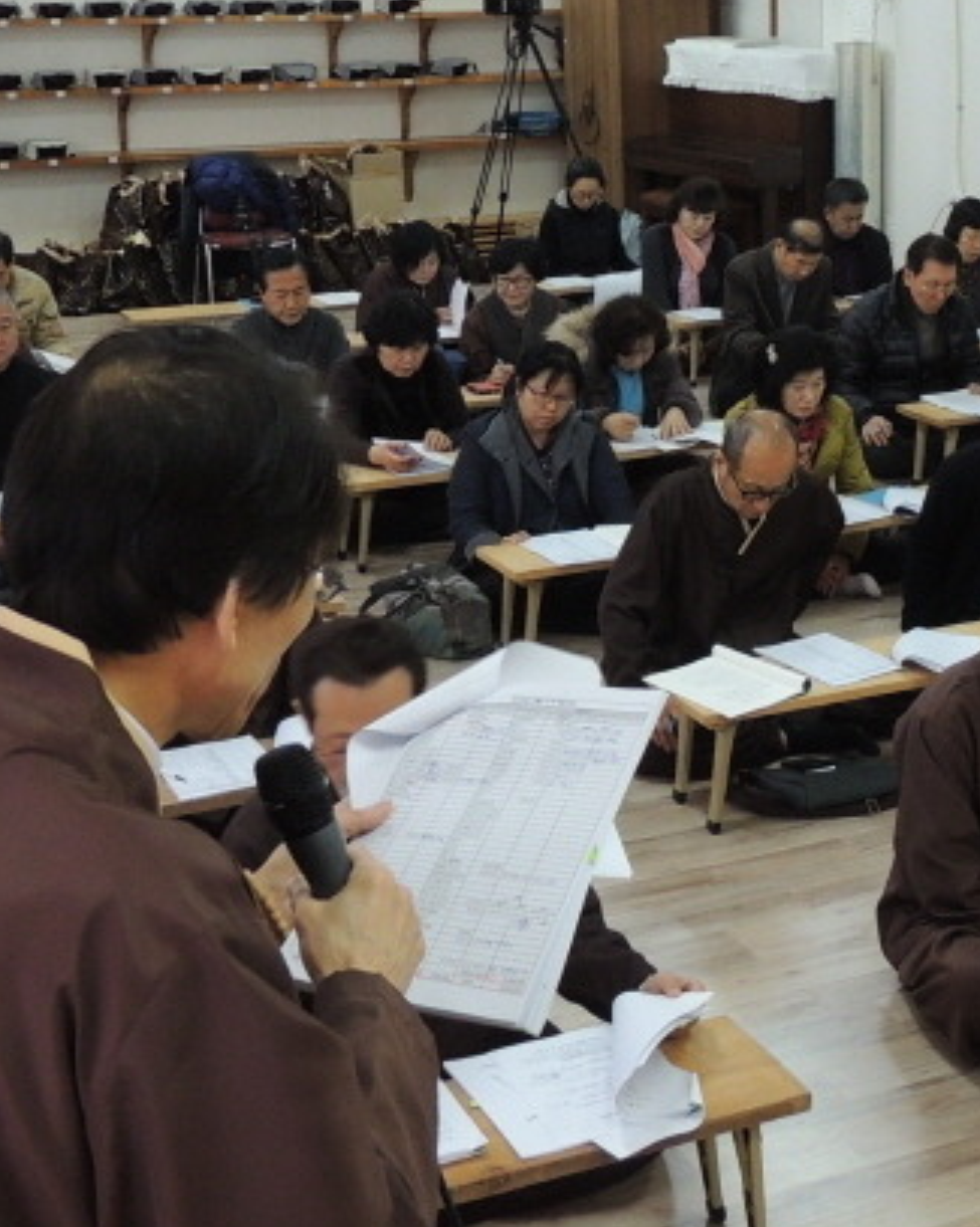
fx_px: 2141
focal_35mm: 59
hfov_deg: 25.4
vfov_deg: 31.6
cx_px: 757
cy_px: 353
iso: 280
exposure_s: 1/30
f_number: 3
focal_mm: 4.3
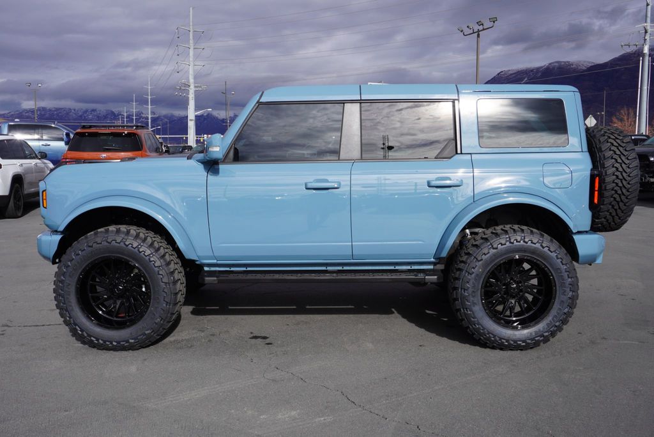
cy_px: 218
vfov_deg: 40.0
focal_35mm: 33
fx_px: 600
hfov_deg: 57.2
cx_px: 327
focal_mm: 22
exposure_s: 1/125
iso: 100
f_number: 10
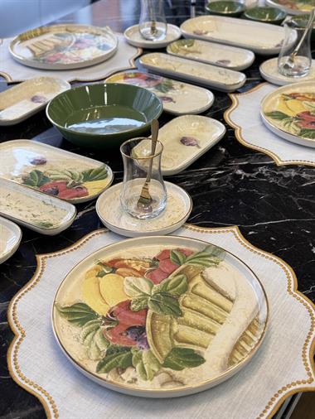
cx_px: 158
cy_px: 210
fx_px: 582
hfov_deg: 30.3
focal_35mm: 48
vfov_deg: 39.6
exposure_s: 1/100
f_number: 1.78
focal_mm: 6.86
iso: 50
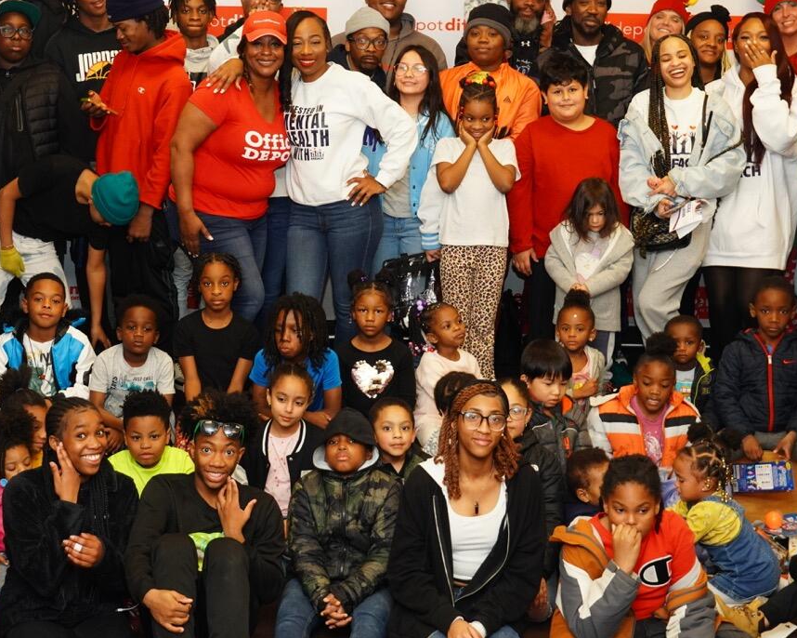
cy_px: 277
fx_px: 1832
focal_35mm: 78
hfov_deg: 24.5
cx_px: 332
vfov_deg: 19.7
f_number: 4.5
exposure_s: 1/60
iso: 800
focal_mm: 37
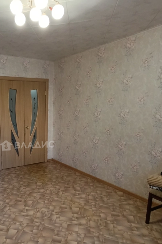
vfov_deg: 66.8
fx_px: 182
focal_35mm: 27
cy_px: 145
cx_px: 28
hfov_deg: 45.0
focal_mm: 1.65
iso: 320
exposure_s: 1/50
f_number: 2.2
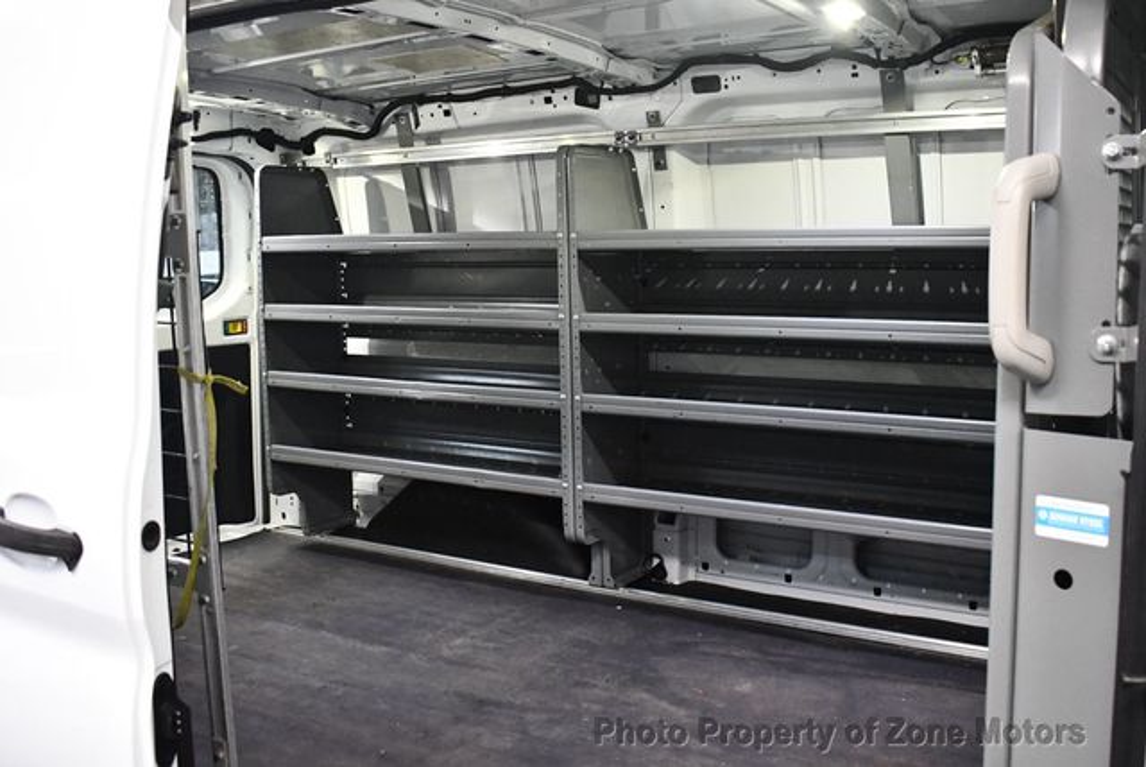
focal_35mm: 36
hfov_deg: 53.1
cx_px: 573
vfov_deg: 36.9
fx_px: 1147
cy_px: 384
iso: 3200
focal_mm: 18
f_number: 3.5
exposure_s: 1/125
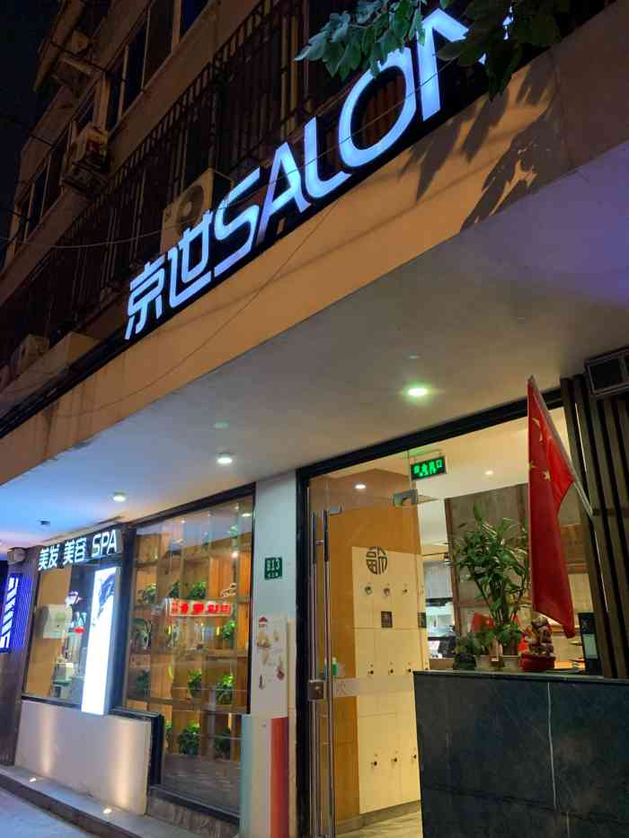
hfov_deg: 53.1
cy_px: 419
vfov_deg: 67.3
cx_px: 314
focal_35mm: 26
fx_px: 630
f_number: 1.8
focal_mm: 4.25
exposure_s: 1/33
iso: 250
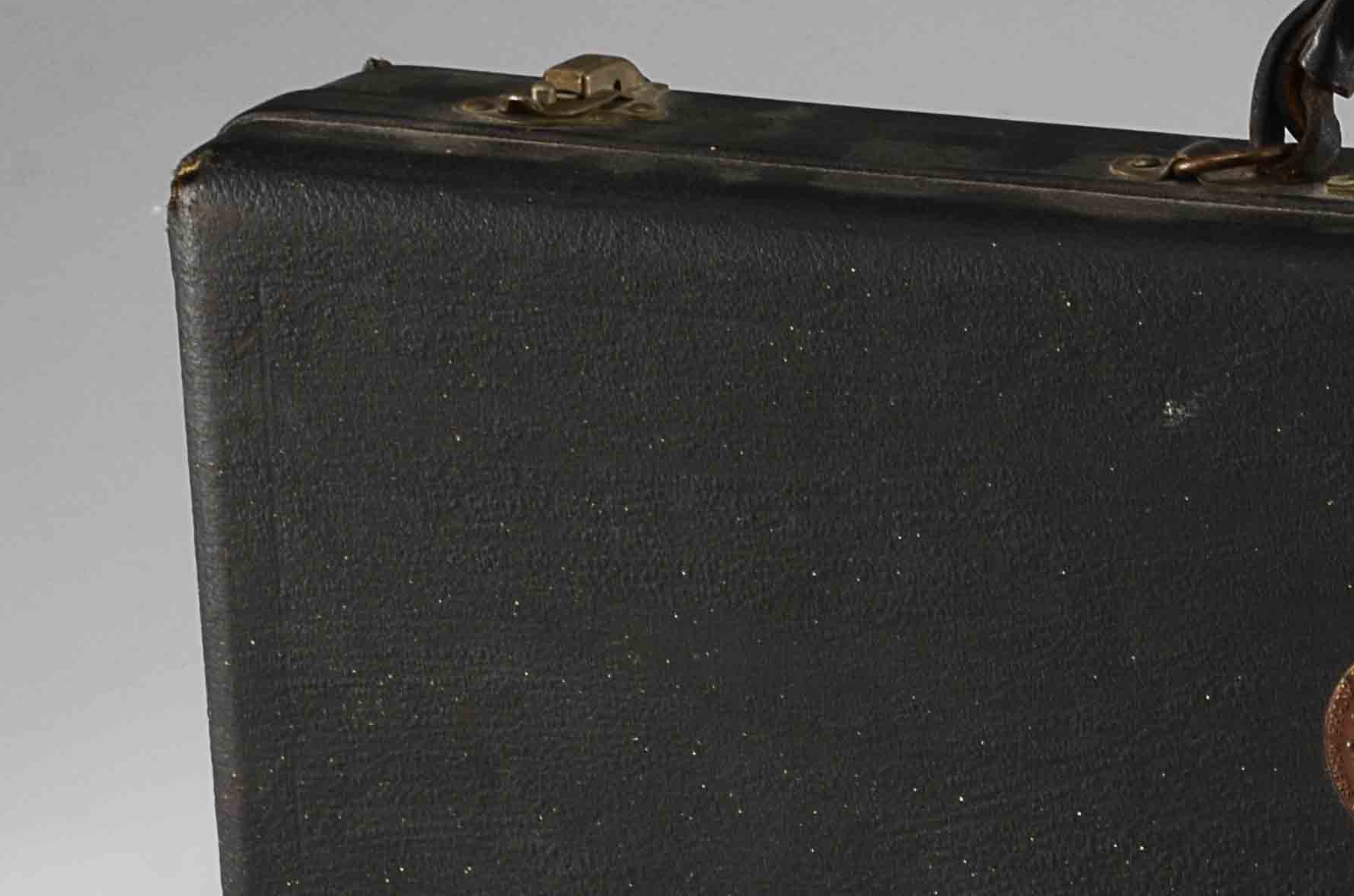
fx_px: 7206
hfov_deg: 10.6
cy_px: 633
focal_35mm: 192
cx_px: 1576
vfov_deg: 7.1
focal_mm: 46
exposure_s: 1/80
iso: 100
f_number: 14
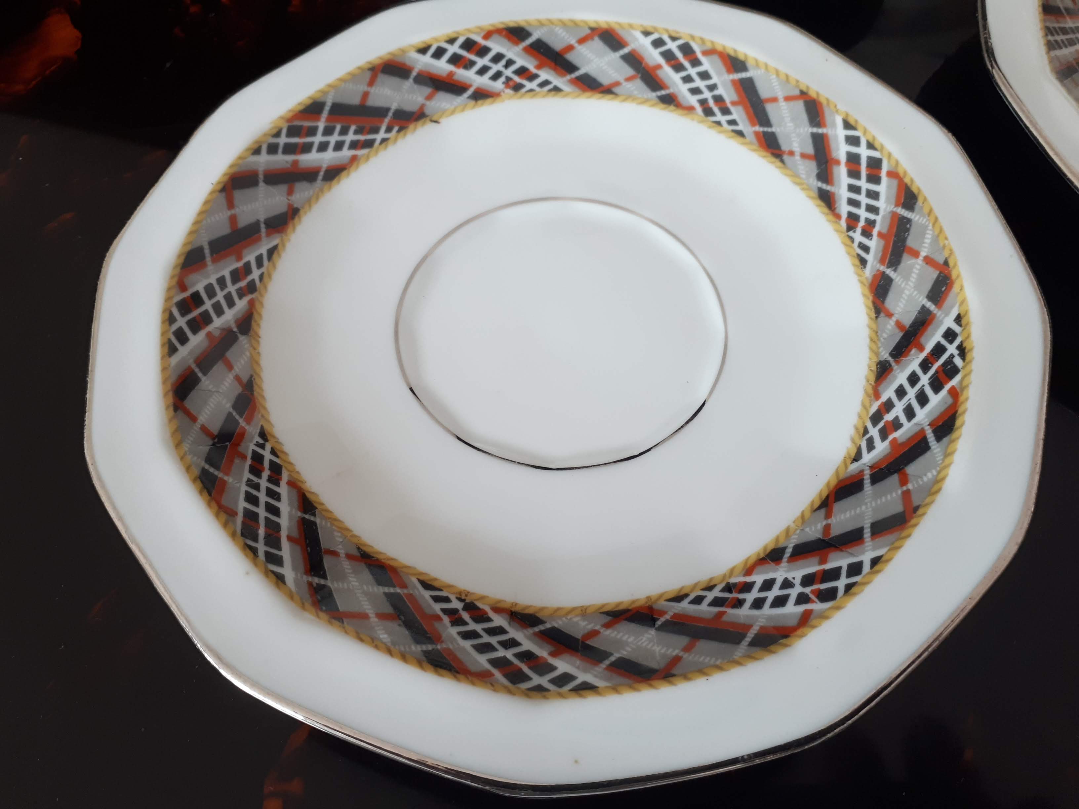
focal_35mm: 27
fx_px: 842
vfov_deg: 51.4
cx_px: 540
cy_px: 404
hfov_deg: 65.3
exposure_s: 1/33
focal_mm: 3.6
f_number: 1.9
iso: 160
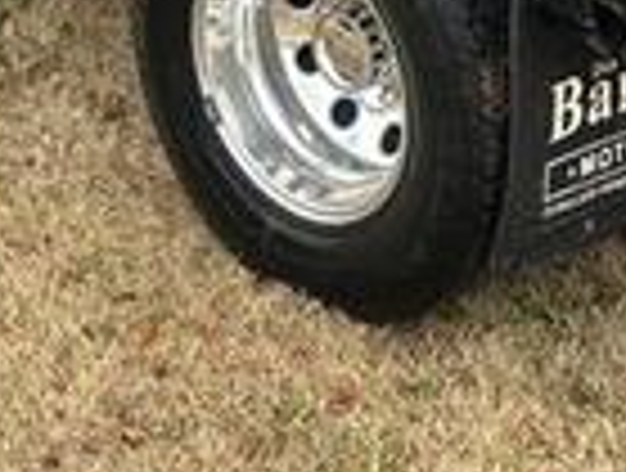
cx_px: 347
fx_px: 1704
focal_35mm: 94
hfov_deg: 20.8
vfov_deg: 14.2
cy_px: -337
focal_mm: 5.7
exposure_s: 1/466
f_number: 1.5
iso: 50
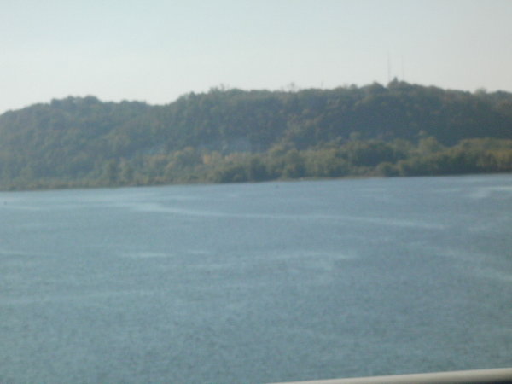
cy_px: 192
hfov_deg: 13.3
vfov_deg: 10.0
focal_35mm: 149
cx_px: 256
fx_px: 2204
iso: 400
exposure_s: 1/1600
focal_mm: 26
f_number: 8.6
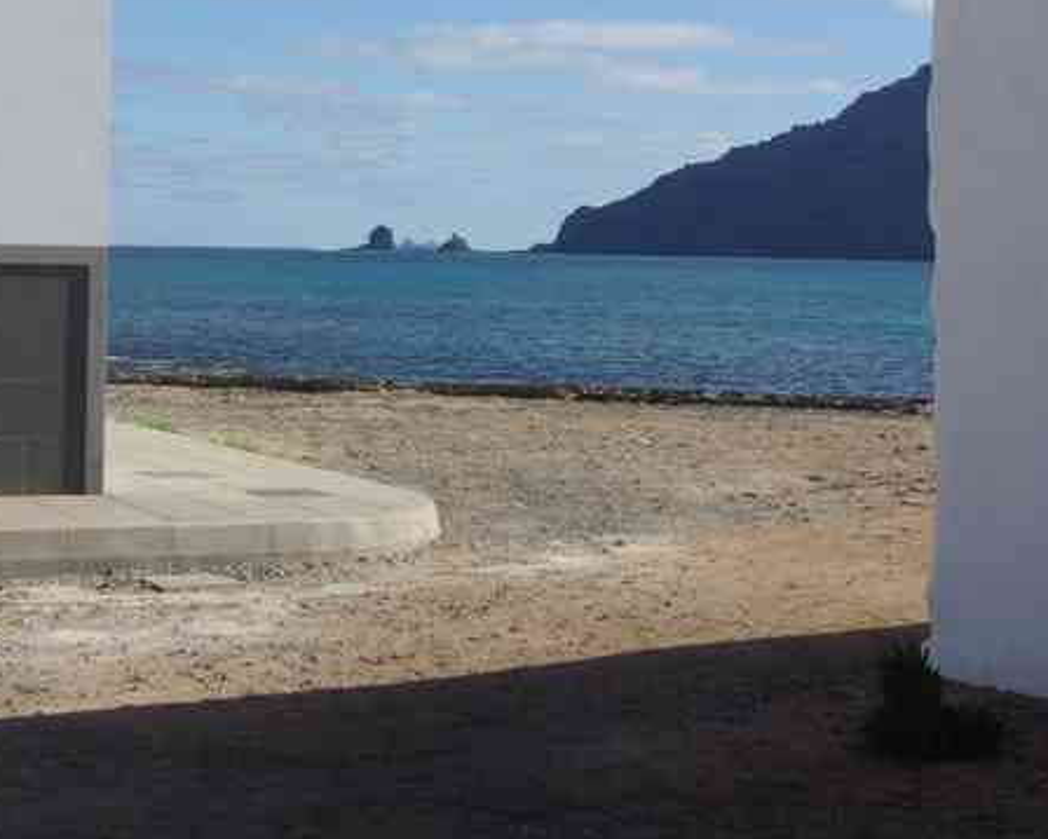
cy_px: 162
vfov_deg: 18.0
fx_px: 2629
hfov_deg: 22.5
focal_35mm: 85
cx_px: 370
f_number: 8
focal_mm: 26.9
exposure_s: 1/350
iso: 100
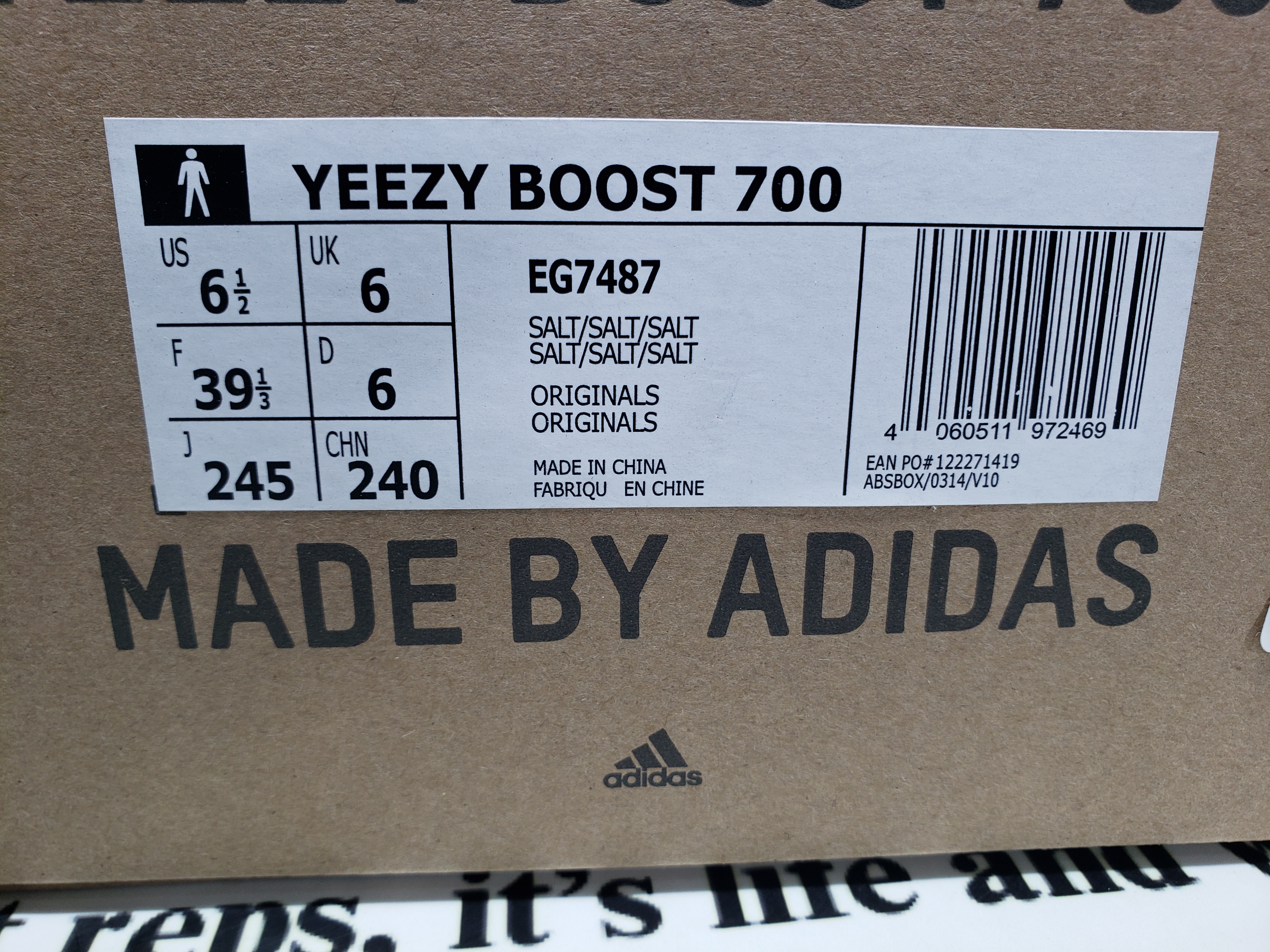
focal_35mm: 26
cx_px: 635
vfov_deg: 53.1
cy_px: 476
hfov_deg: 67.3
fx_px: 954
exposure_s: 1/100
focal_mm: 4.3
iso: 100
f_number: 2.4
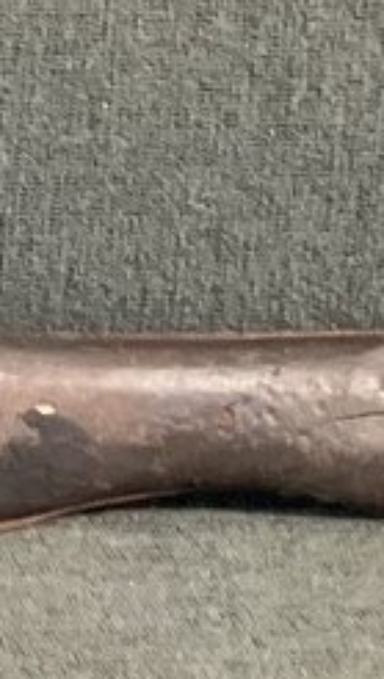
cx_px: -1007
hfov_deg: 5.6
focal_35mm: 194
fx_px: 3500
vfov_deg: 10.6
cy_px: -388
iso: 200
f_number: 1.8
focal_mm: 3
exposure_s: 1/60
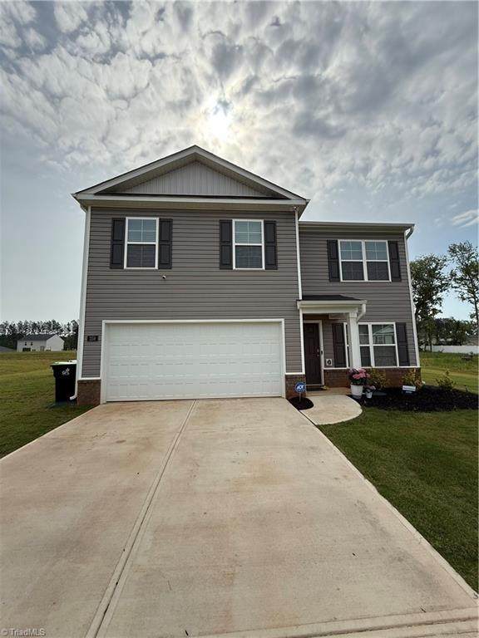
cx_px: 240
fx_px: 258
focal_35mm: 14
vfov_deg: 102.1
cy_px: 319
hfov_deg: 85.7
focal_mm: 2.22
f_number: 2.2
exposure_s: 1/2976
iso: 80
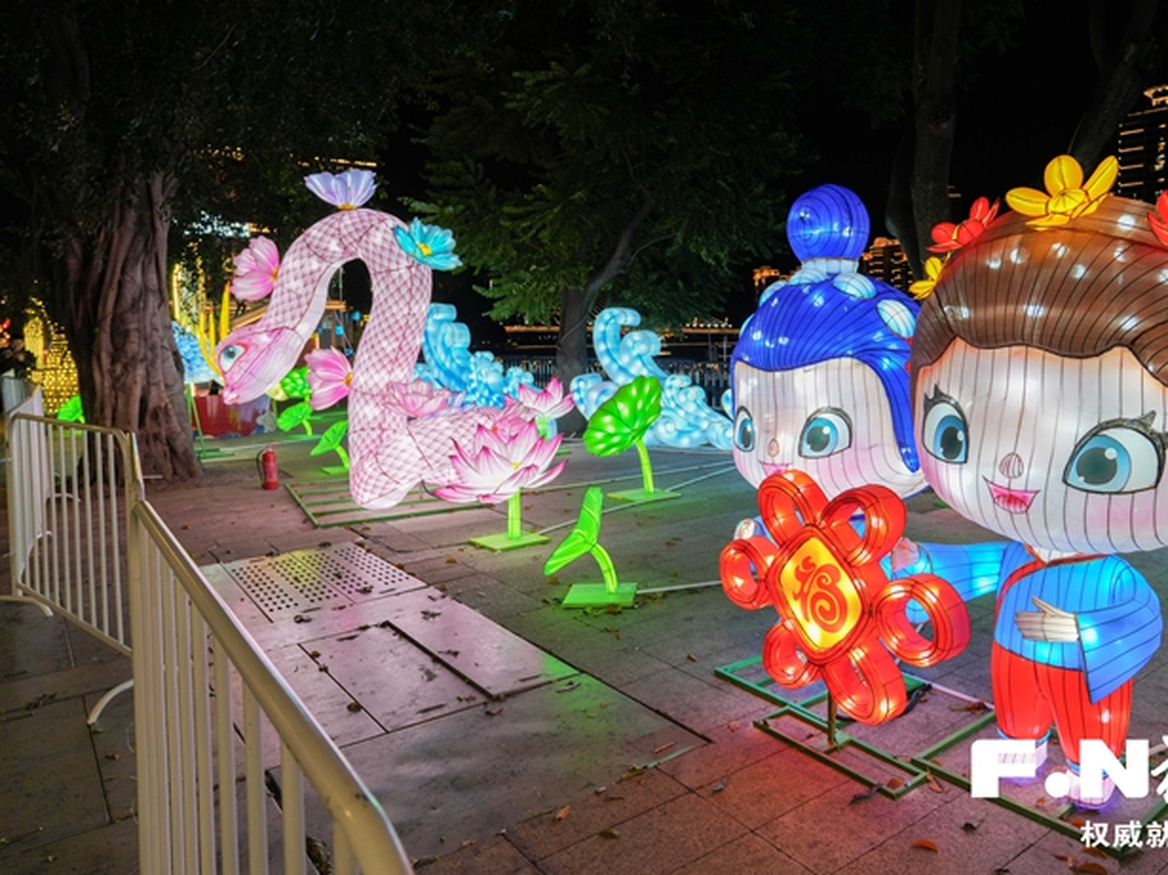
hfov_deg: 68.5
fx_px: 843
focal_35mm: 25
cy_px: 382
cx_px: 716
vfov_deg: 54.7
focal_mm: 20
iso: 320
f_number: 4
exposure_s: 1/60
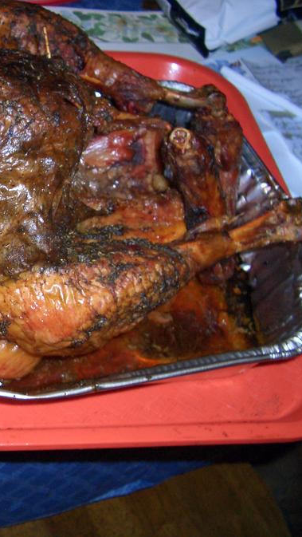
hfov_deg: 22.3
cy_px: 268
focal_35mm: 51
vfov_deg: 40.6
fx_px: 725
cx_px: -25
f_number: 2.6
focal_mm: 5.8
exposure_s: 1/60
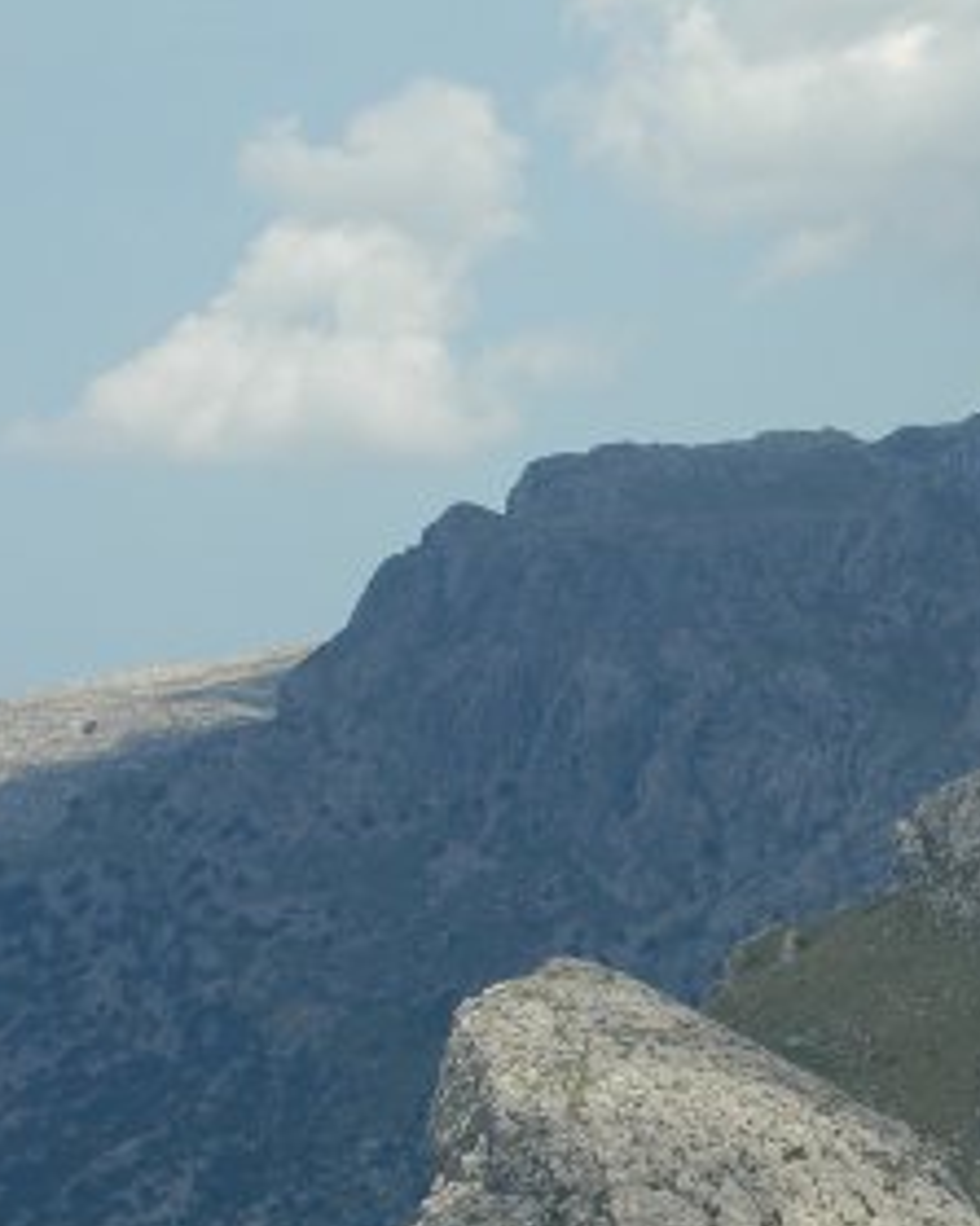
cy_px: 910
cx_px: 1397
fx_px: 9214
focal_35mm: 254
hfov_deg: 6.0
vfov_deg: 7.6
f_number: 10
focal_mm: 70
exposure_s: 1/320
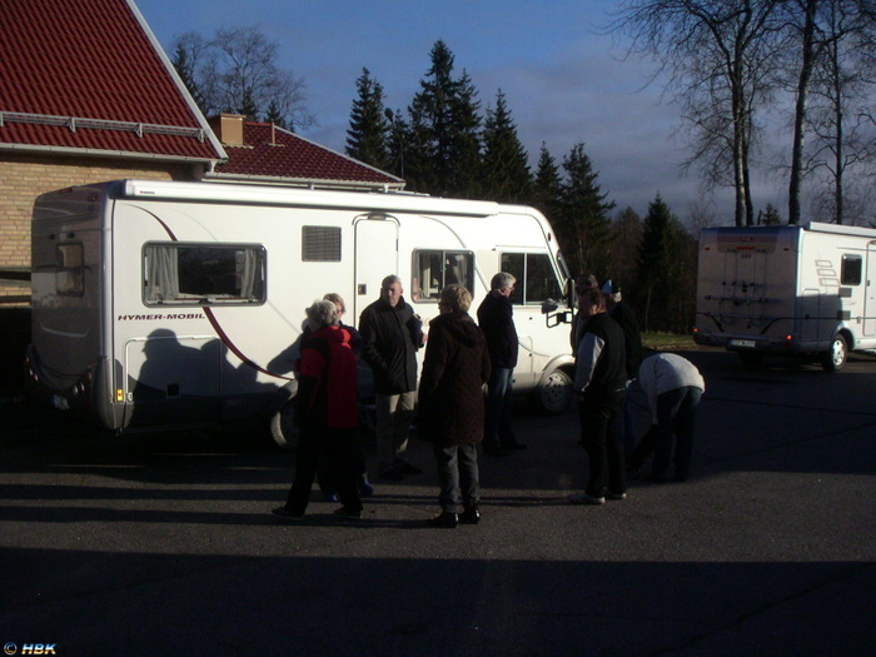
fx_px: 962
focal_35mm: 38
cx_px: 438
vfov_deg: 37.7
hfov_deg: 49.0
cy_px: 328
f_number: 6.6
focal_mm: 6
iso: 160
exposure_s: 1/600
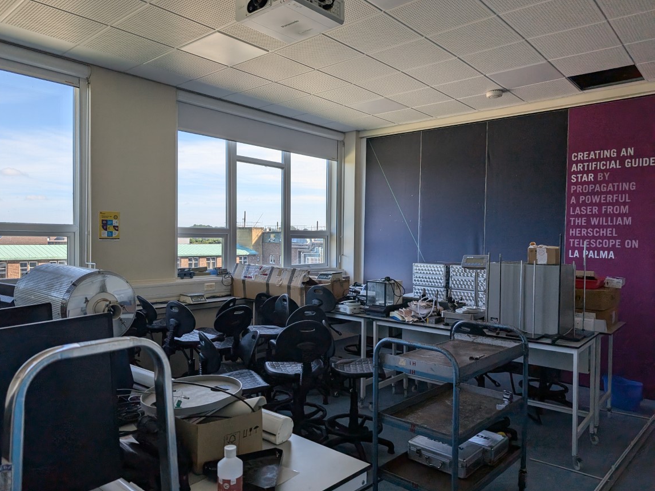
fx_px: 473
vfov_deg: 54.9
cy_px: 247
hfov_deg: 69.4
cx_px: 315
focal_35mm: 25
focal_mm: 6.9
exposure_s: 1/307
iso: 19
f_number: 1.68
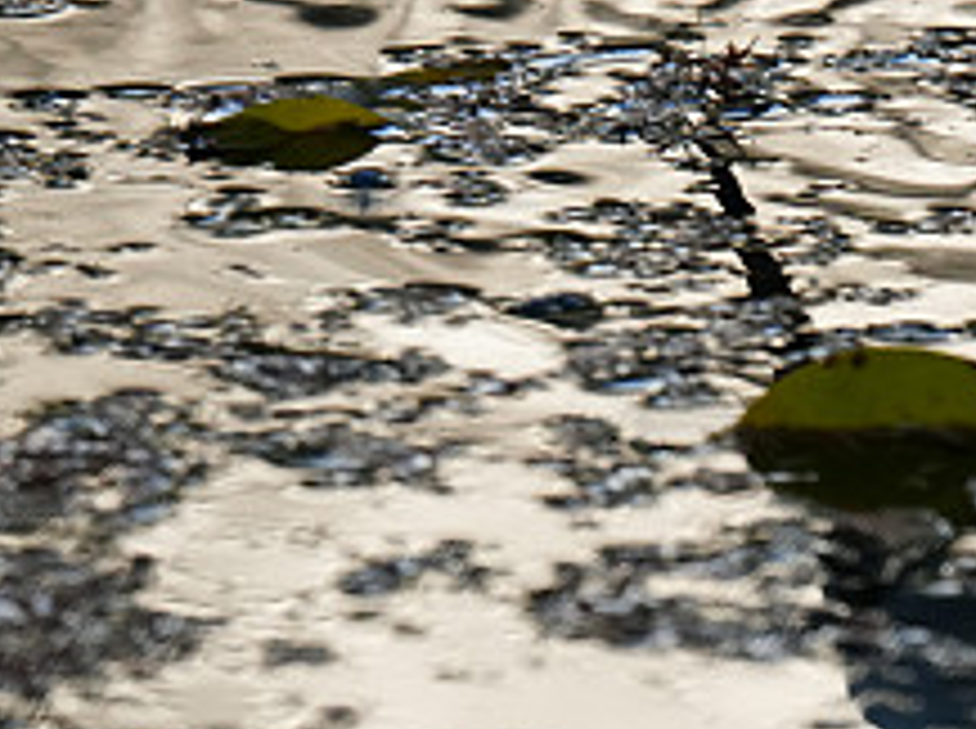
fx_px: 59956
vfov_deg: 0.7
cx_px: 1322
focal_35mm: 2130
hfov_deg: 0.9
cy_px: 47
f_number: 6.3
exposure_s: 1/250
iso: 1600
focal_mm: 600
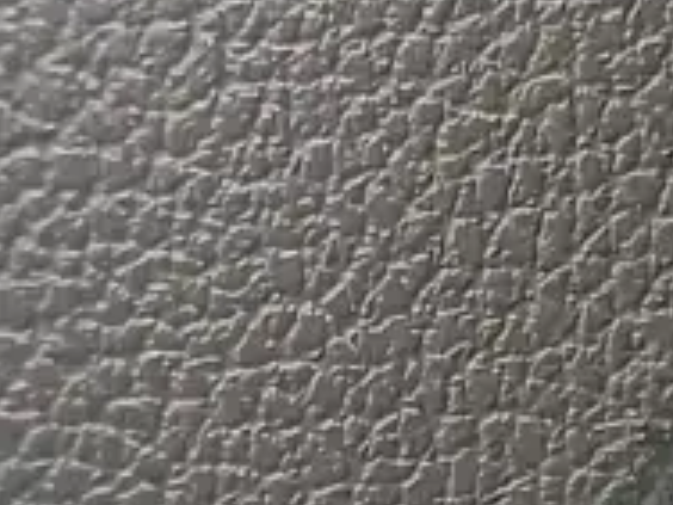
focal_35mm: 191
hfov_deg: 7.6
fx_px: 3713
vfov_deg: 7.8
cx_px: 2574
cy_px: 333
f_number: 1.8
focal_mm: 4.65
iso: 640
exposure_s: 1/25
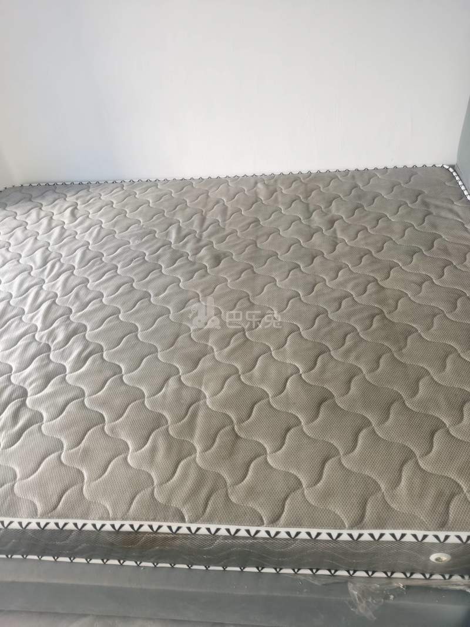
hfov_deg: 51.3
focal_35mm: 27
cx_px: 235
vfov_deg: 65.3
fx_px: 489
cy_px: 314
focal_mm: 5.58
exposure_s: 1/100
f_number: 1.8
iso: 160
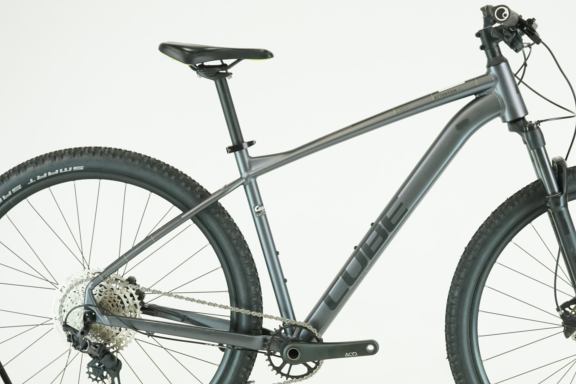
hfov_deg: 25.3
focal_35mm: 80
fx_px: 1280
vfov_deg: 17.1
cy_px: 219
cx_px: 361
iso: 1600
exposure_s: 1/200
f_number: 5.6
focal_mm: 53
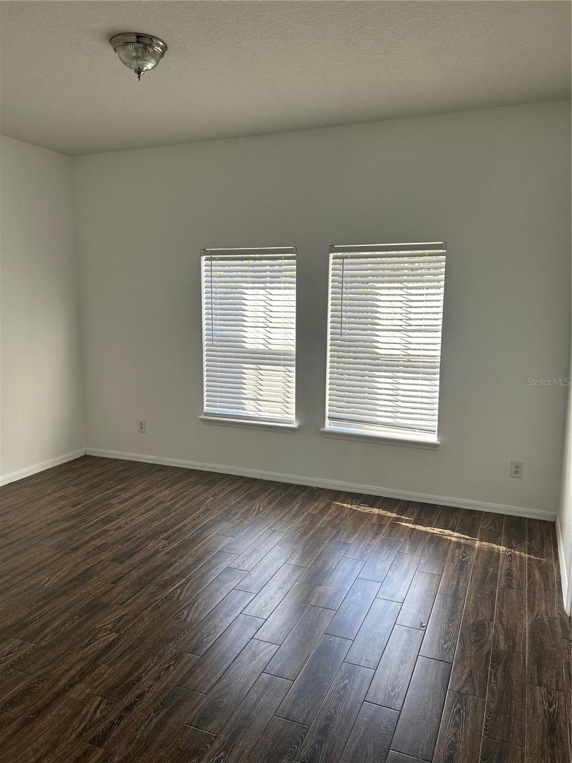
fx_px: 573
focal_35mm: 26
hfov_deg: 53.1
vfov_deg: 67.3
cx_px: 286
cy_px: 382
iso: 40
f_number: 1.5
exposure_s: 1/241
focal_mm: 5.7
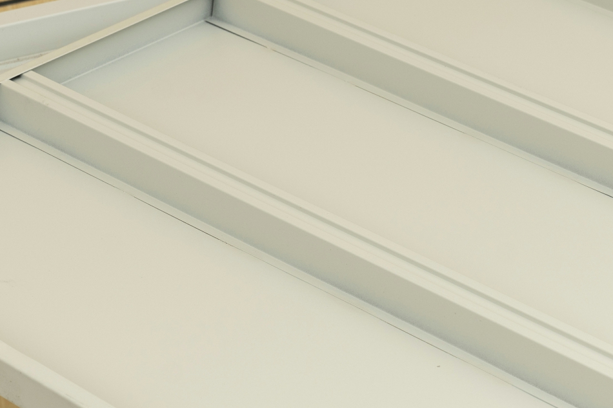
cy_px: 155
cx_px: 577
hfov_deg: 14.6
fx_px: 2366
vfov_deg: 9.9
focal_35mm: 139
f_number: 7.1
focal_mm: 44
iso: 125
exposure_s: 1/125
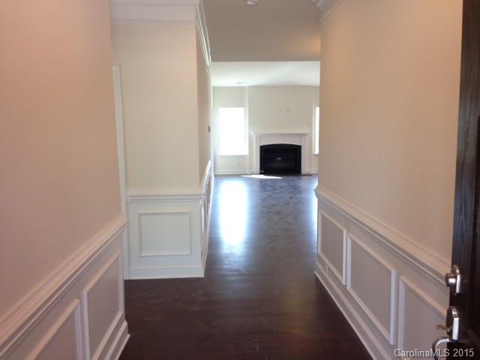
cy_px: 180
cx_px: 240
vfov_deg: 42.9
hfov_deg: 55.4
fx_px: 458
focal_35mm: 33
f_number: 2.4
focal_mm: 4.12
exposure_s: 1/20
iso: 50
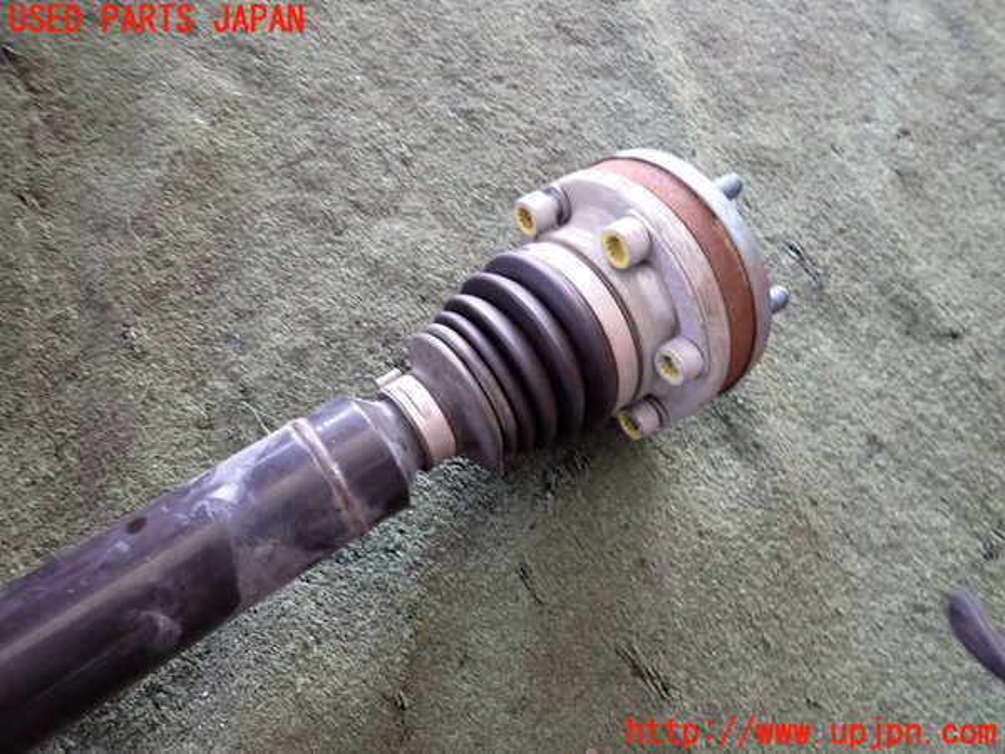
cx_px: 502
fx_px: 726
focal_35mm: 25
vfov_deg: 54.9
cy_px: 377
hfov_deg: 69.4
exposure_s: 1/30
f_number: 2
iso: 250
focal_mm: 4.5
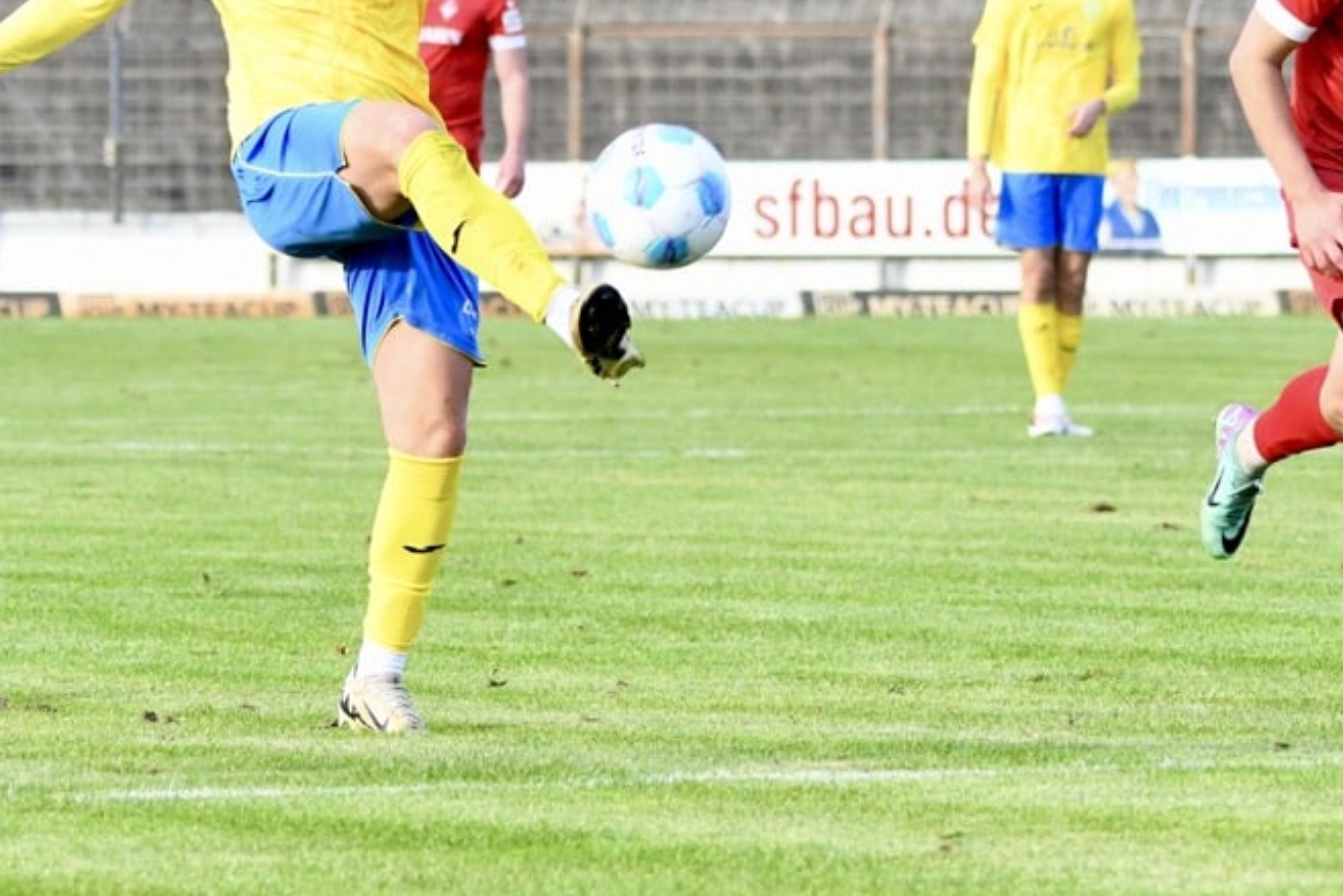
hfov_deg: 9.1
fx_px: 8430
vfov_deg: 6.1
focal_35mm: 226
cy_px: 271
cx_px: 564
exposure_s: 1/1600
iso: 2800
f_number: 4.8
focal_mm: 116
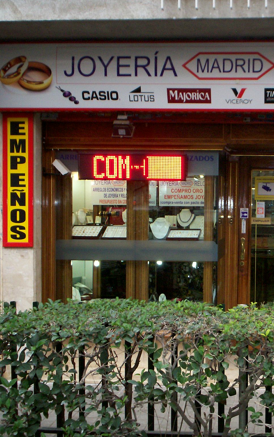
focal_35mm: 51
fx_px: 609
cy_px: 218
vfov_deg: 39.6
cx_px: 241
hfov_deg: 24.7
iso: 140
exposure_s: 1/64
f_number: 4.5
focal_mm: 5.9
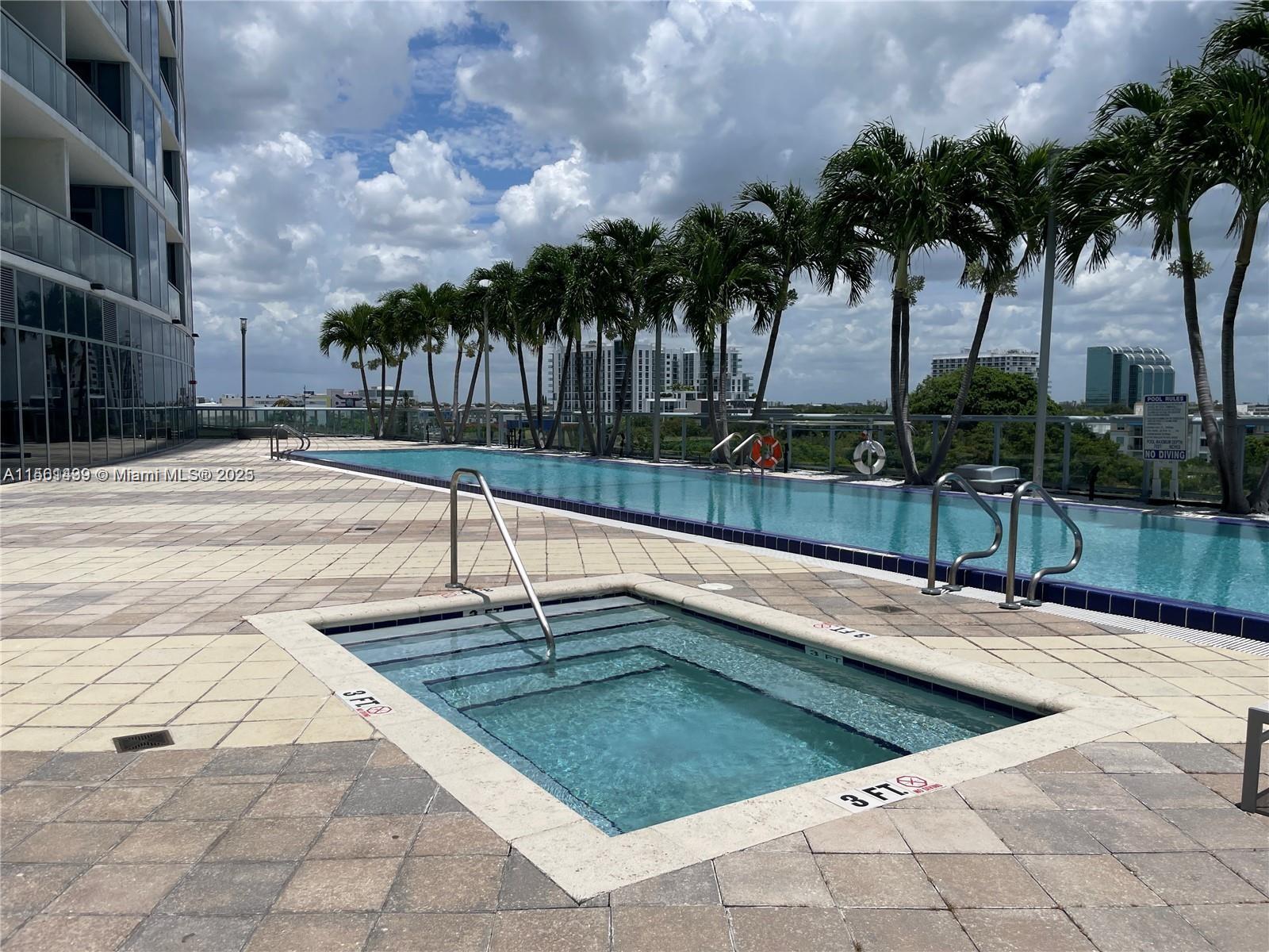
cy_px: 476
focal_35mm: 26
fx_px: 953
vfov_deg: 53.1
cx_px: 634
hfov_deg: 67.3
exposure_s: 1/10753
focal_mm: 4.2
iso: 32
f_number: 1.6
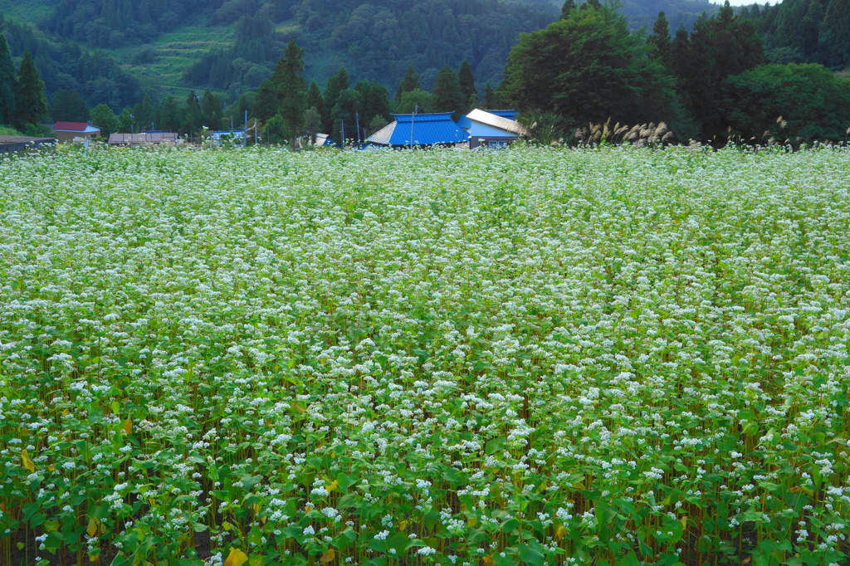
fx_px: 1086
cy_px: 283
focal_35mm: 46
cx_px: 425
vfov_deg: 29.2
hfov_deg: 42.8
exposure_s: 1/50
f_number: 8
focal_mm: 17.18
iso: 160
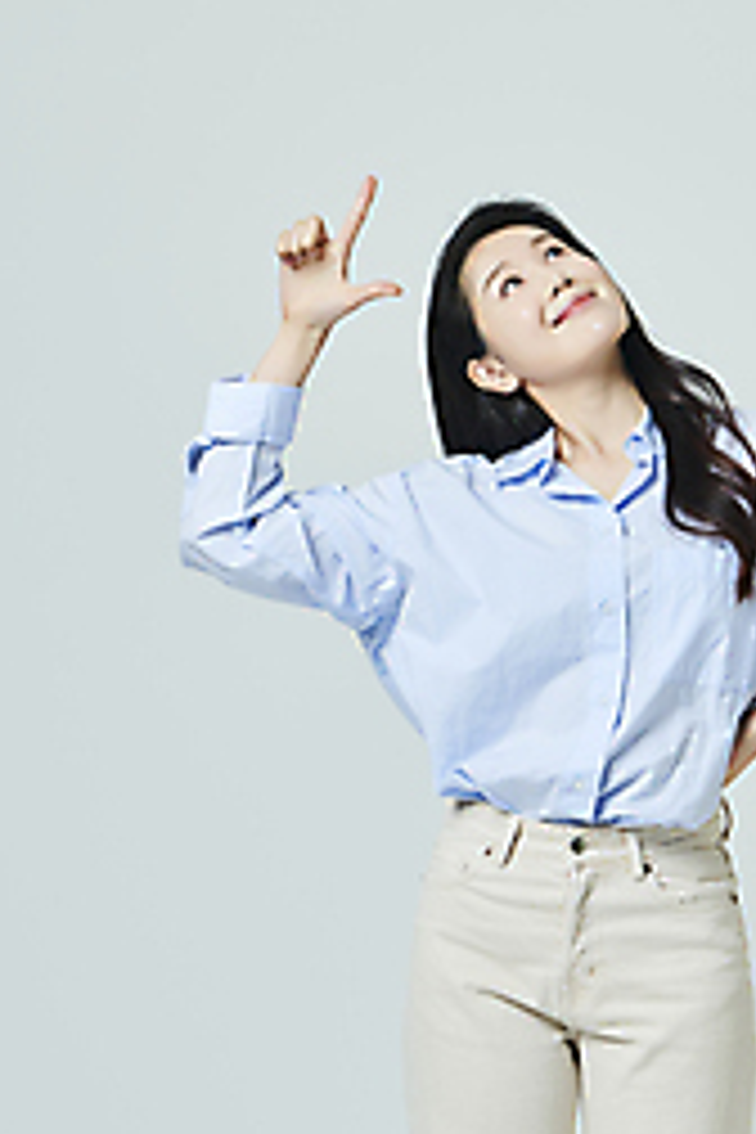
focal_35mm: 111
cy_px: 369
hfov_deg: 12.3
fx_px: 3496
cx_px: 578
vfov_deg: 18.4
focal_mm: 70
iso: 100
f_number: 11
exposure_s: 1/125
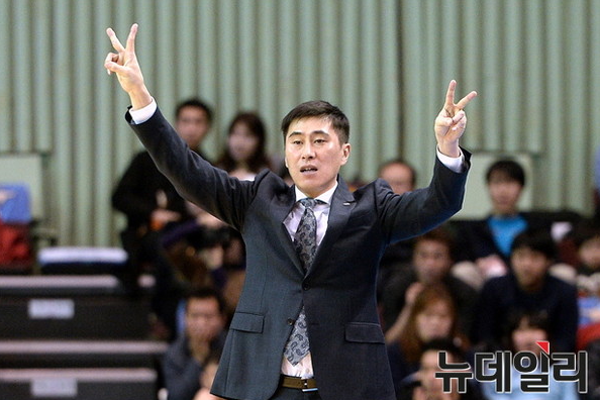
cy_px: 201
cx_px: 300
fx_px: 3366
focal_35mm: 202
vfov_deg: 6.8
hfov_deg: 10.2
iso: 2500
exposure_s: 1/800
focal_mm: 200
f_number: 2.8
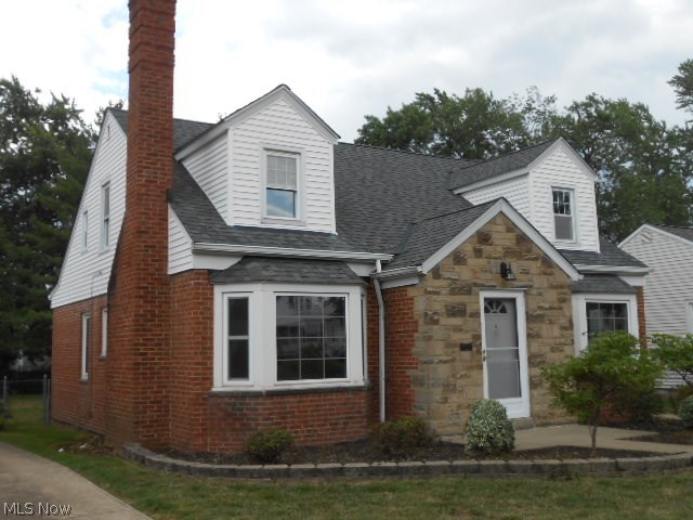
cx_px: 346
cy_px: 260
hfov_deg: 49.0
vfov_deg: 37.7
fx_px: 761
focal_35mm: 38
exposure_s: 1/320
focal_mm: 6.8
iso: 80
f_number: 4.2
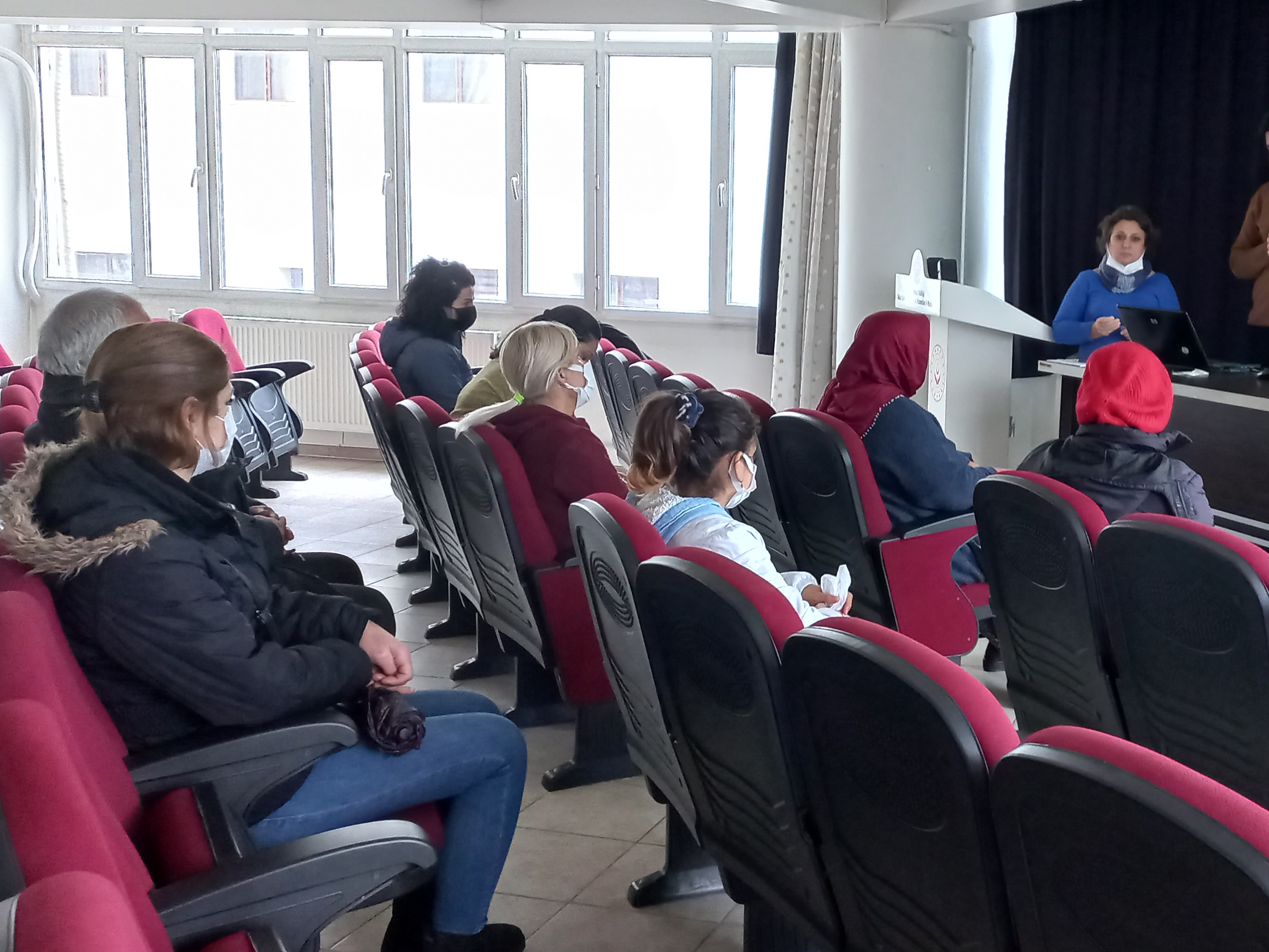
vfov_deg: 33.6
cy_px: 417
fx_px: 1576
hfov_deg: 42.7
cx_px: 928
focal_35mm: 43
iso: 400
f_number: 1.8
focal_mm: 4.6
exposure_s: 1/24
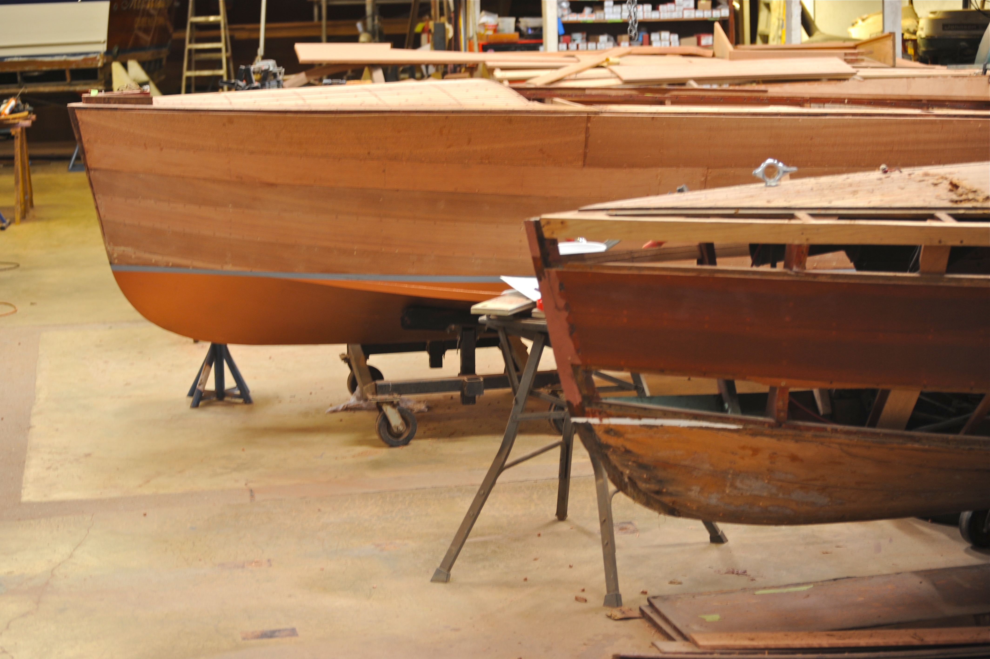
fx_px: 1924
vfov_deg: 19.4
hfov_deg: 28.9
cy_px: 330
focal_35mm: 70
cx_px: 495
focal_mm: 70
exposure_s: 1/4
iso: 400
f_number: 4.5
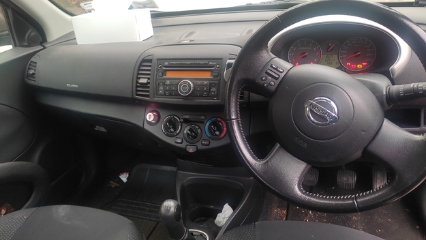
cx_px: 217
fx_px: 328
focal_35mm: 29
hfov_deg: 66.0
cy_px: 110
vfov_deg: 40.2
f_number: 1.79
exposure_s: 1/33
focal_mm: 4.74
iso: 469
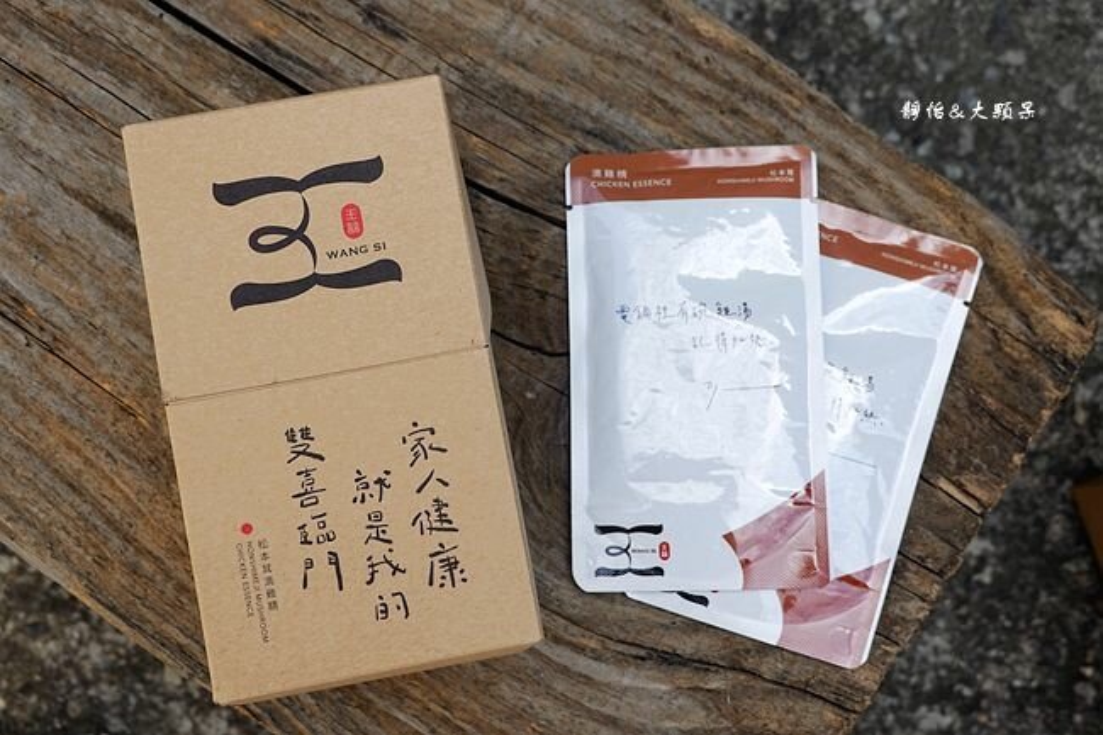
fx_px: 1348
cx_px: 552
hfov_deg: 44.5
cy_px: 368
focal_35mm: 44
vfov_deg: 30.5
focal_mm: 16.21
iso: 125
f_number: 4
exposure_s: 1/640
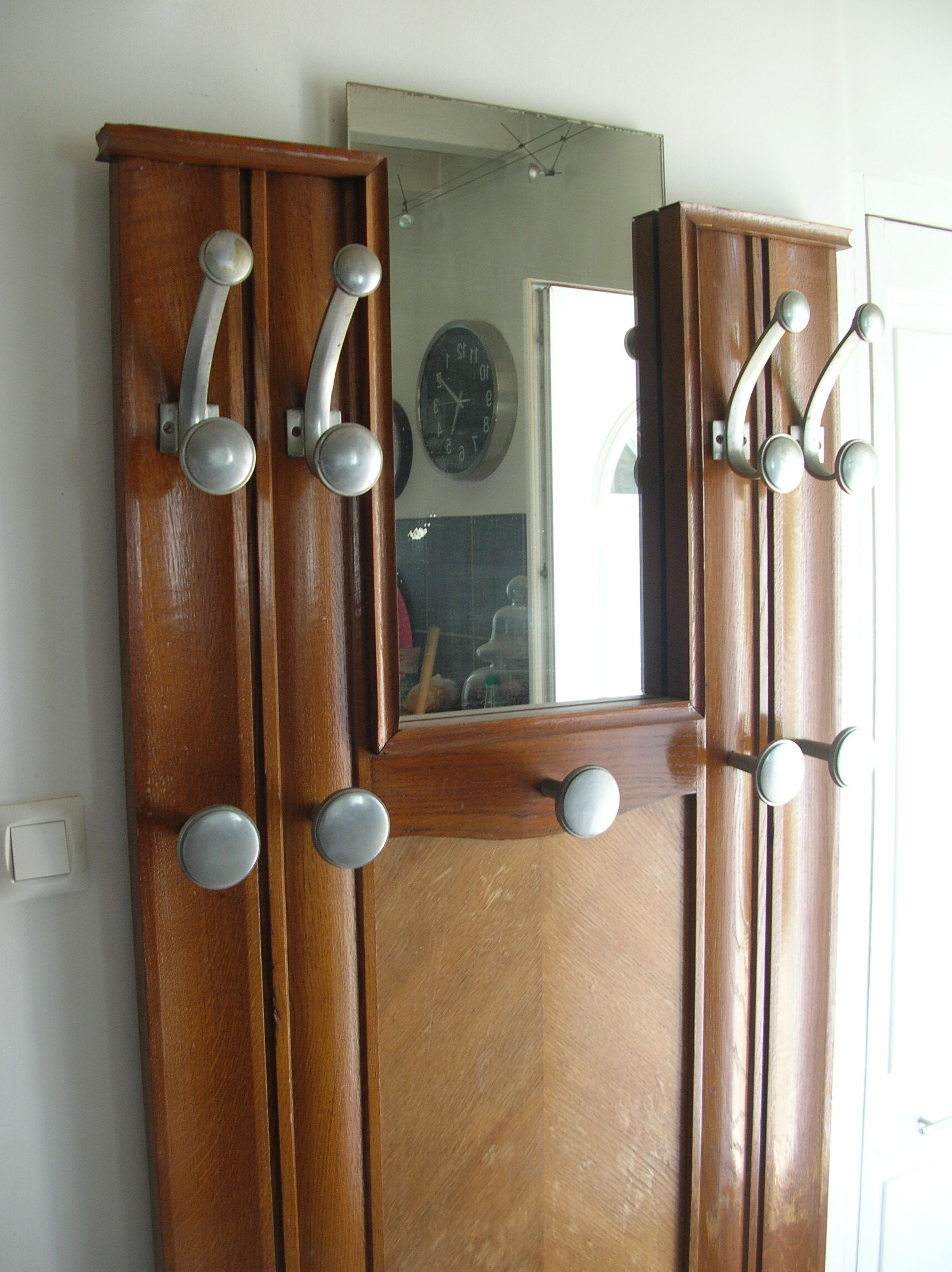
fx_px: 1285
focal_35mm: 35
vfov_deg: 52.7
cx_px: 476
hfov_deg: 40.6
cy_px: 636
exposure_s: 1/20
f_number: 2.8
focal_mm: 5.8
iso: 50
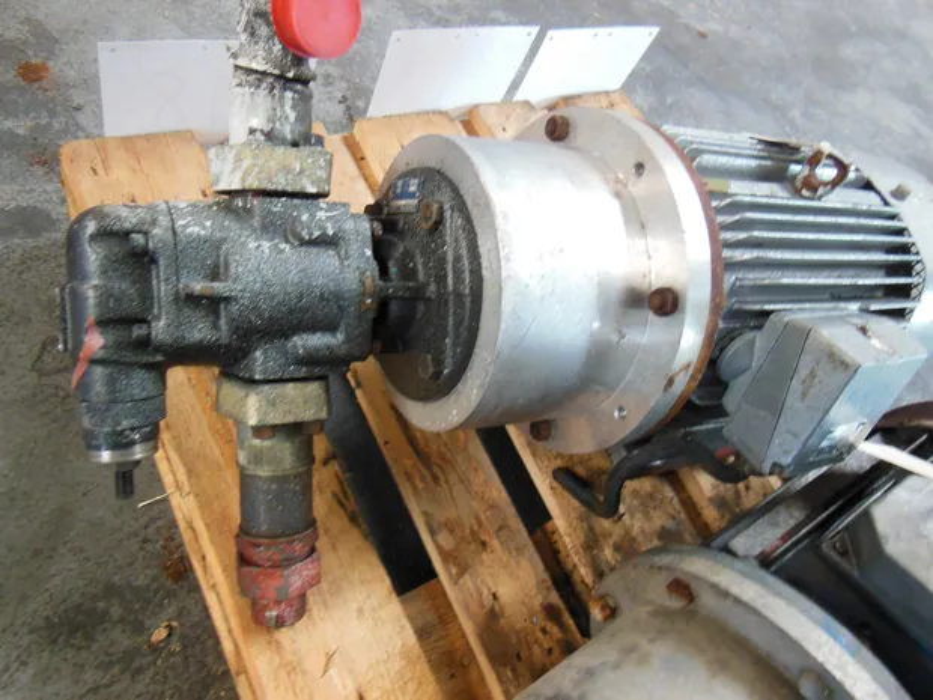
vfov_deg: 54.9
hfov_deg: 69.4
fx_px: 674
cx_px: 466
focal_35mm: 25
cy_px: 350
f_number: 3.5
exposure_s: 1/8
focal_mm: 4.5
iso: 400
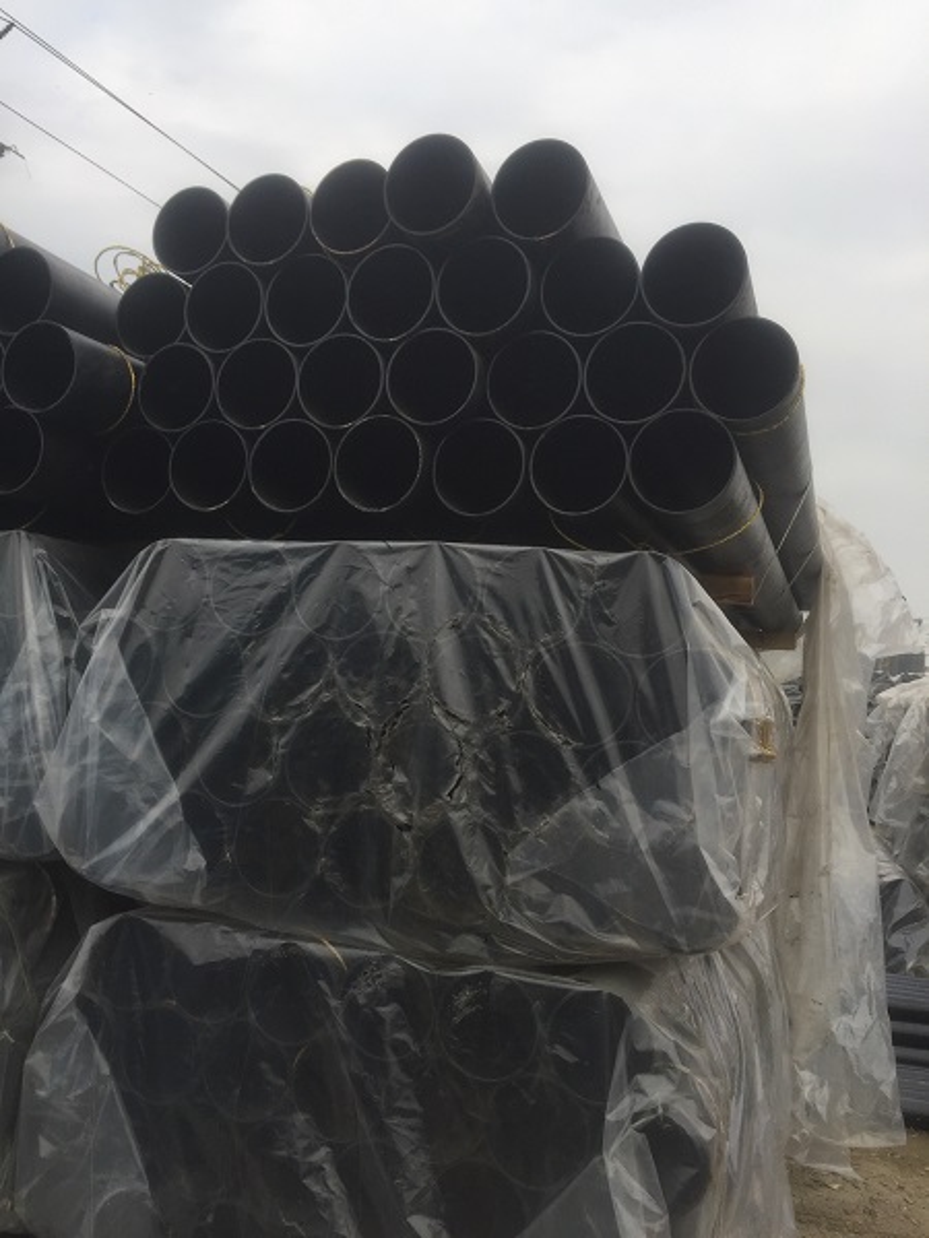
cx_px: 464
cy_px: 619
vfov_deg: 61.7
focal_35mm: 29
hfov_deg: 48.2
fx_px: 1038
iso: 32
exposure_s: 1/430
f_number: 2.2
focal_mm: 4.15
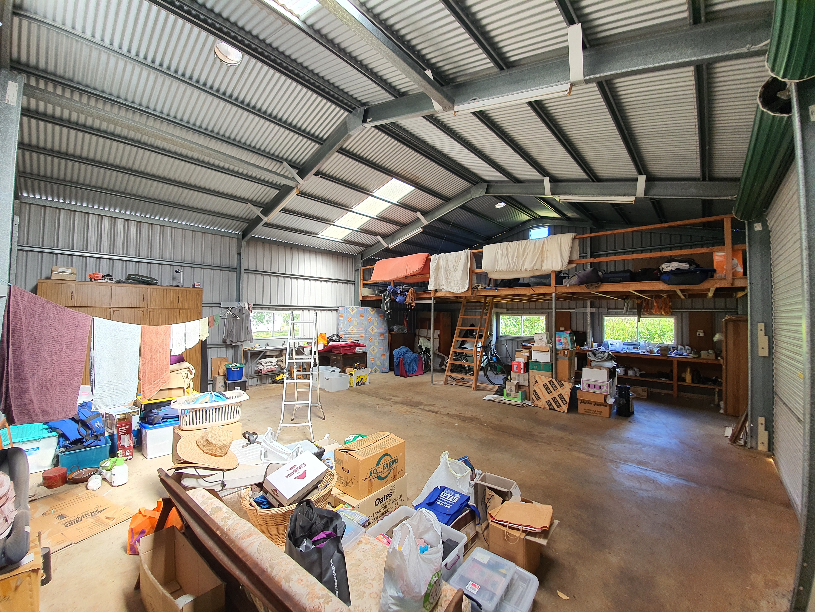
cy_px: 306
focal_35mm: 13
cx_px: 408
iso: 50
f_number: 2.2
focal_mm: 1.8
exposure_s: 1/50
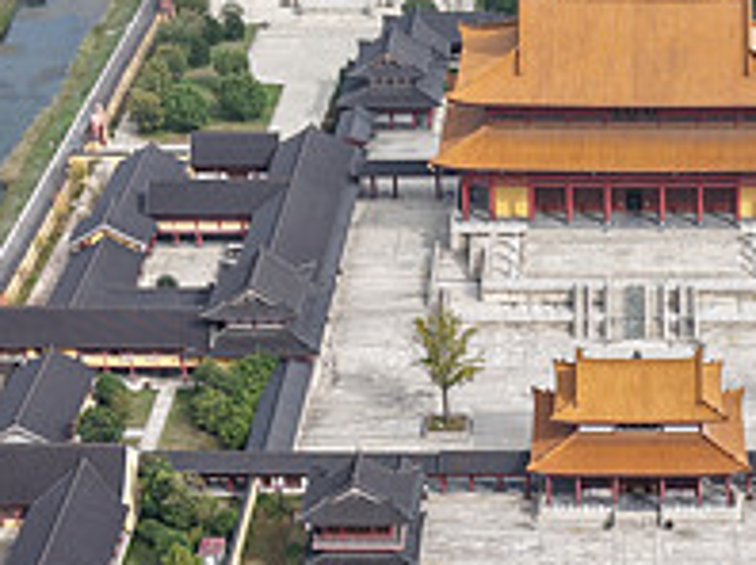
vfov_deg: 13.7
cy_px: 1000
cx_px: 626
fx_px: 2116
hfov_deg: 20.0
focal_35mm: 97
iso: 110
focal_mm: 8.67
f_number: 1.8
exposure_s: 1/200
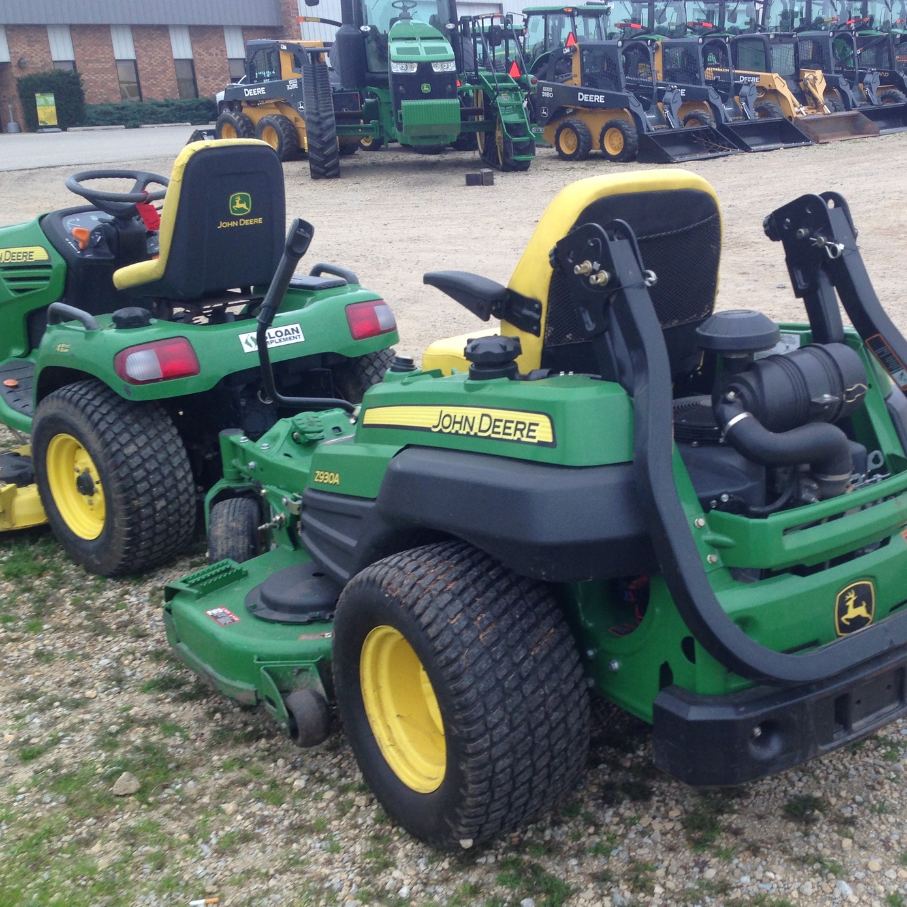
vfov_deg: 39.1
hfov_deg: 38.8
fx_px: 1275
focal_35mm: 43
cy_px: 500
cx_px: 585
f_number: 2.4
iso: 80
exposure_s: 1/120
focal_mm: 4.12
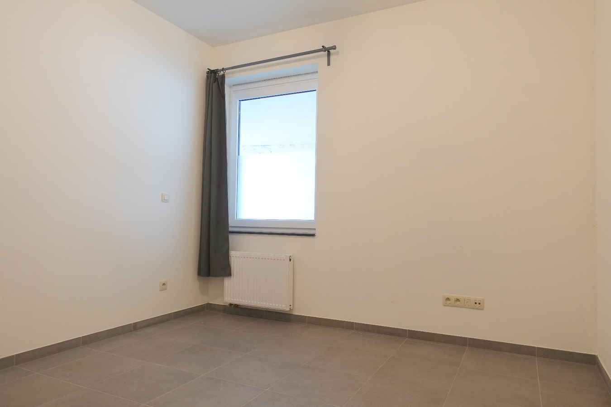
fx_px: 407
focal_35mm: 24
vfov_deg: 53.1
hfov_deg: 73.7
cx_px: 306
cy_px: 204
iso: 125
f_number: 2.8
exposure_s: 1/30
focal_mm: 8.8
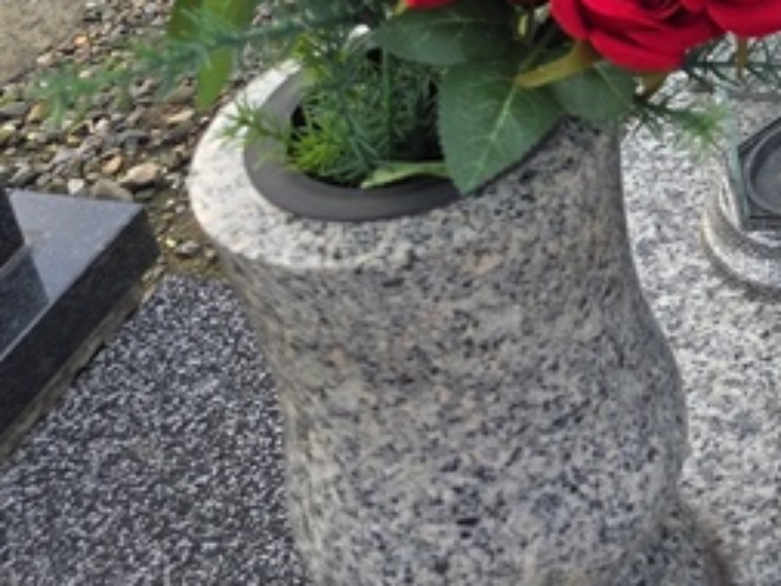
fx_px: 2099
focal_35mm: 93
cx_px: 1290
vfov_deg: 14.1
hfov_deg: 17.9
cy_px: -478
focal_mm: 6.3
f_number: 1.7
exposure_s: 1/180
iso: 20
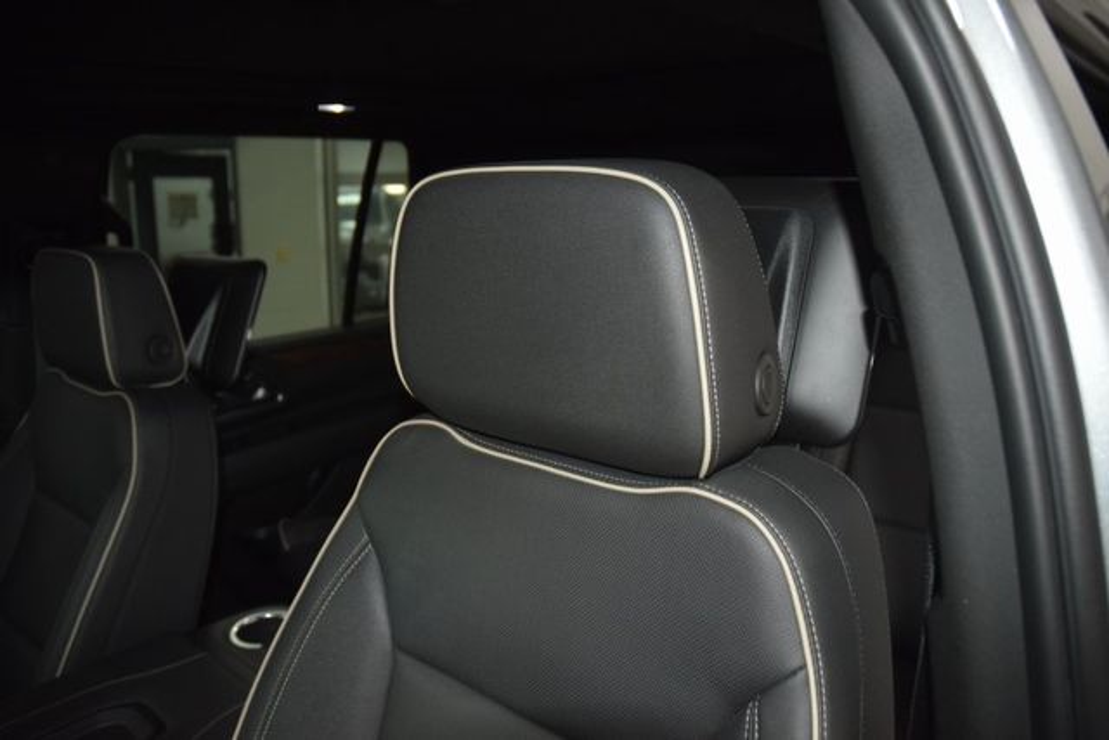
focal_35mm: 27
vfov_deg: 48.0
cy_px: 370
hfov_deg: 67.4
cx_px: 554
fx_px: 832
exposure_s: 1/100
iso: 1600
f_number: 3.5
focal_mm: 18
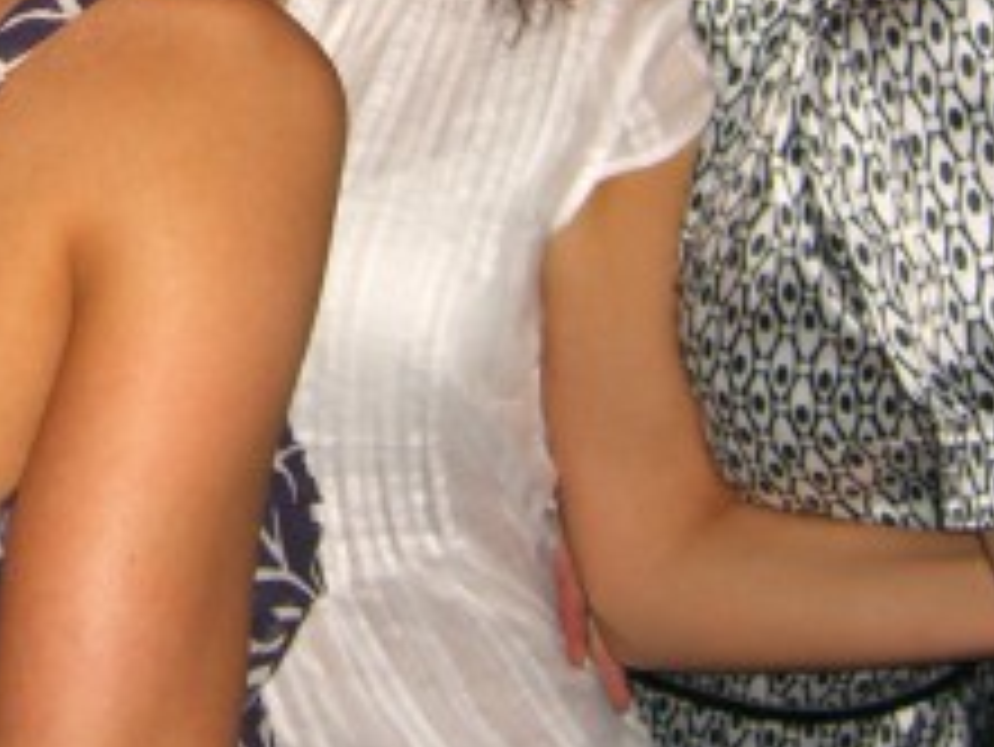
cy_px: -202
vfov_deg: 13.9
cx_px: 85
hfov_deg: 18.7
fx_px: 2959
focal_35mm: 103
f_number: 2.8
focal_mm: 7.9
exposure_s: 1/60
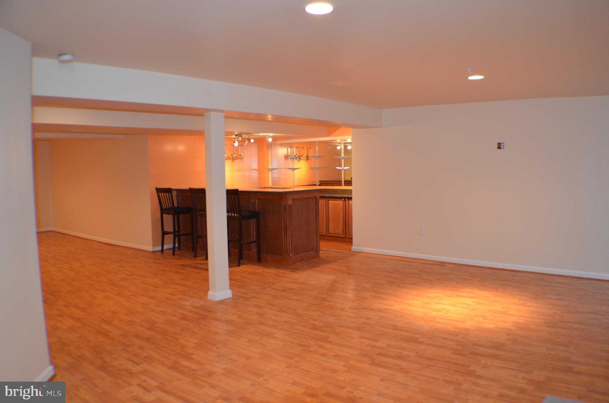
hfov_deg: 57.3
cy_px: 202
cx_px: 304
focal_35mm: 33
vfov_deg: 39.8
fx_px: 557
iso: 1250
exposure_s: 1/60
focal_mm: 22
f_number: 3.5
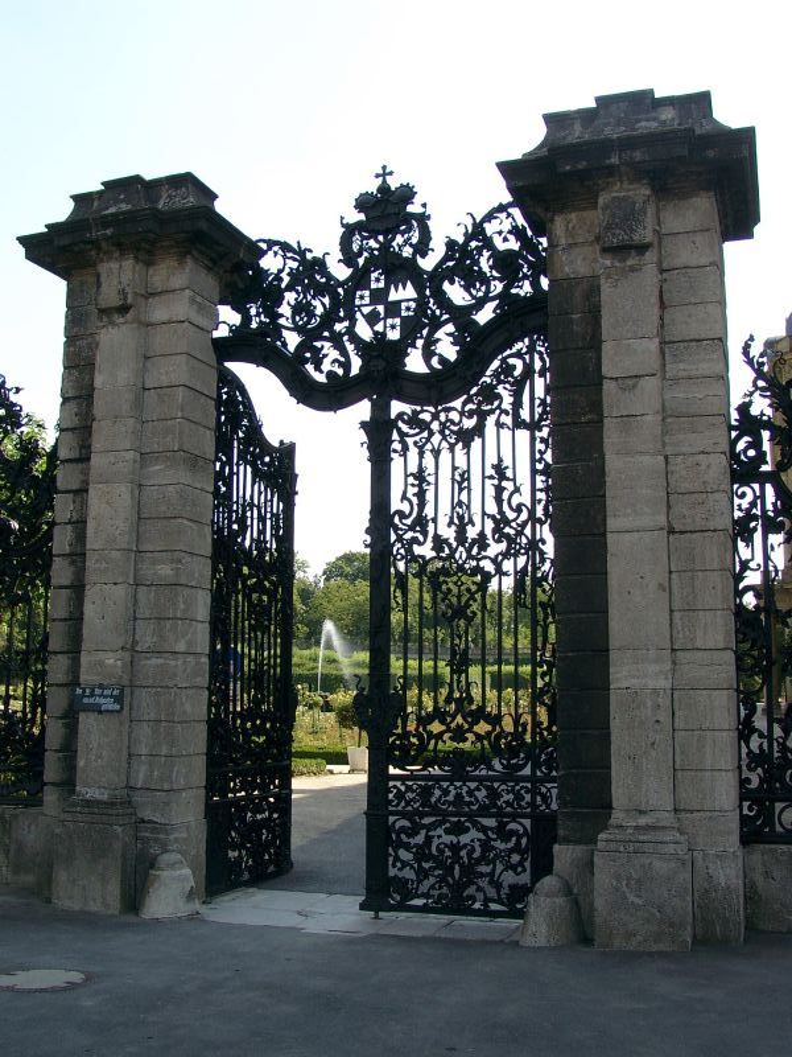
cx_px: 396
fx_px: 1129
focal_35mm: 37
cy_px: 528
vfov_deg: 50.1
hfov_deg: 38.7
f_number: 4
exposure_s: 1/370
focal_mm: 7.69
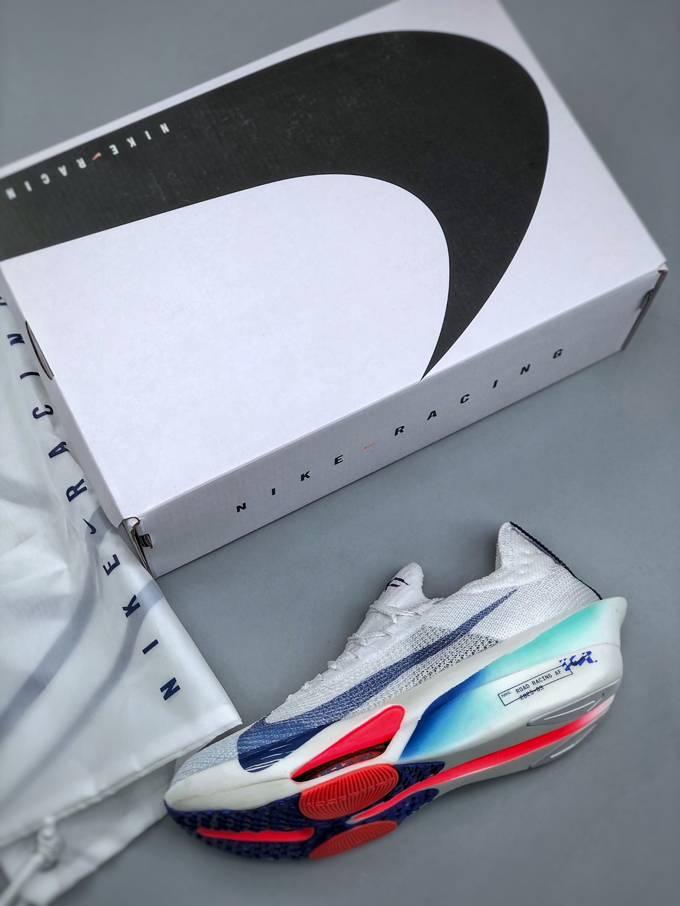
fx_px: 1493
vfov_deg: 33.8
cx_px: 340
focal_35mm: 57
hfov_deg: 25.7
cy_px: 453
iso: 32
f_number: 2.8
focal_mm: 6.6
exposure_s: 1/100
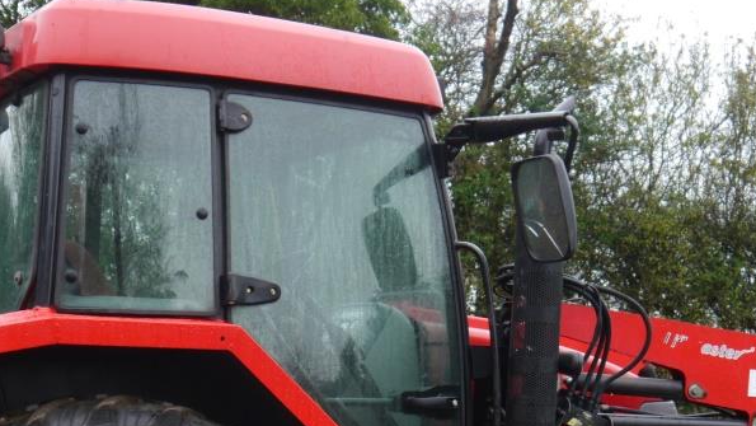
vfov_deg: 19.4
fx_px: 1203
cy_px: 450
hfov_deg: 34.8
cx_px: 302
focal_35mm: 60
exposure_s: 1/60
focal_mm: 16
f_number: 3.9
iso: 200
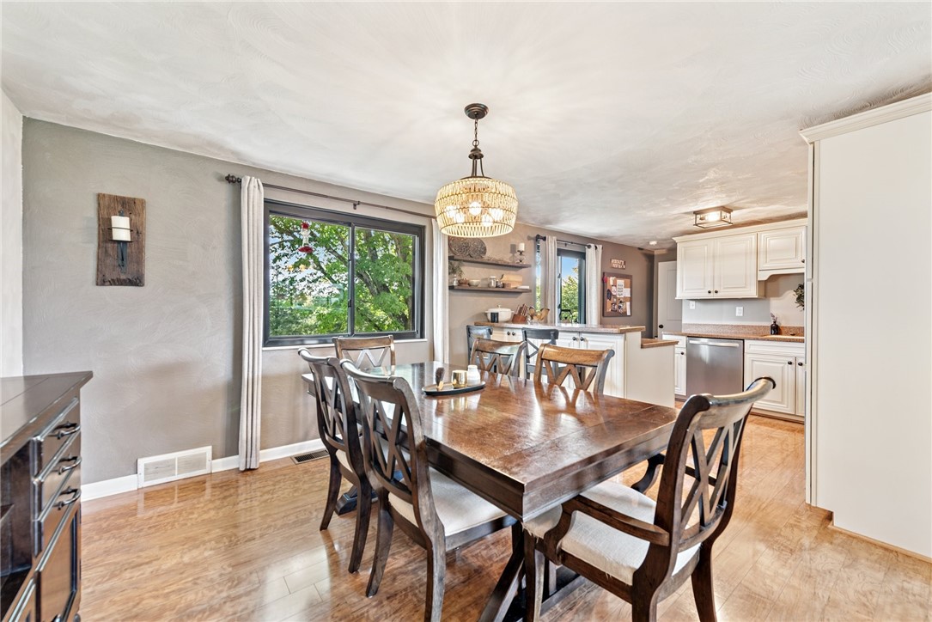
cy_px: 311
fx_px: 363
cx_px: 466
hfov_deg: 104.2
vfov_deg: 81.2
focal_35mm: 14
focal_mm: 14
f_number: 7.1
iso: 50
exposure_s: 1/5
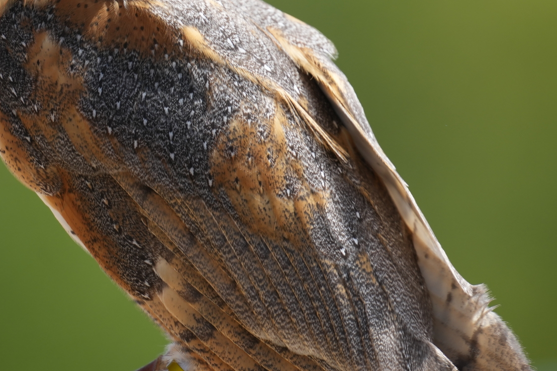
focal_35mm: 1170
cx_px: 276
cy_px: 49
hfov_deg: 1.8
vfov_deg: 1.2
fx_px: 18096
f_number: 5.6
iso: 320
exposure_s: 1/640
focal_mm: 600
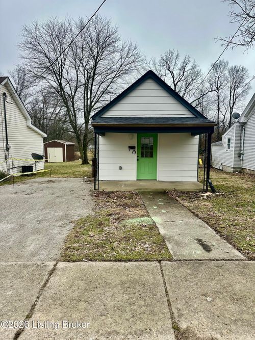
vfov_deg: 71.6
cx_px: 128
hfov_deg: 56.8
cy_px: 170
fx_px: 236
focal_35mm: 24
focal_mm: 6.86
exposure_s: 1/2525
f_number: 1.78
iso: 80
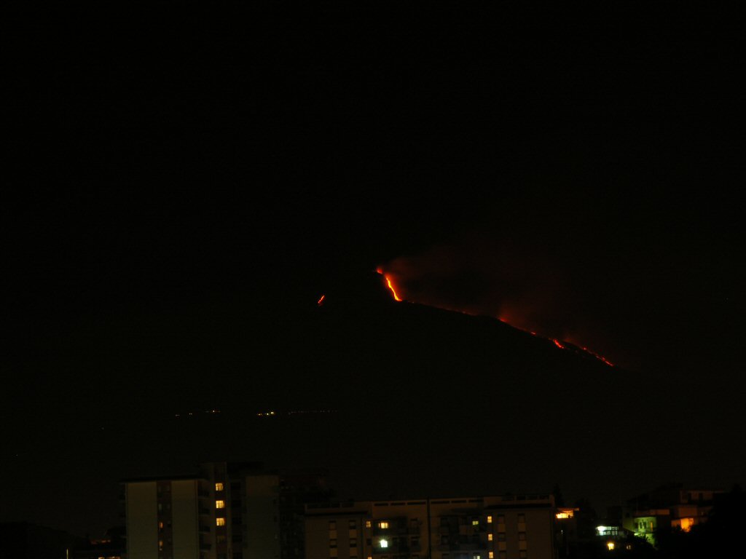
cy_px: 280
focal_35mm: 200
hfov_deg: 9.9
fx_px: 4310
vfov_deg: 7.4
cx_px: 373
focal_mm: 50.8
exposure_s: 13
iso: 50
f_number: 8
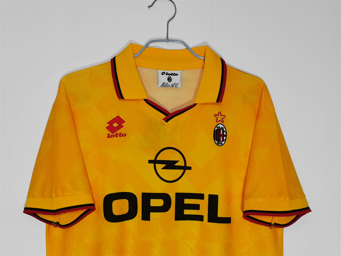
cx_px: 170
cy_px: 128
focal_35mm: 34
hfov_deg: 54.0
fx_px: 335
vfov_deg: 41.8
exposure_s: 1/100
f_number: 1.8
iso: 160
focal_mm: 5.58
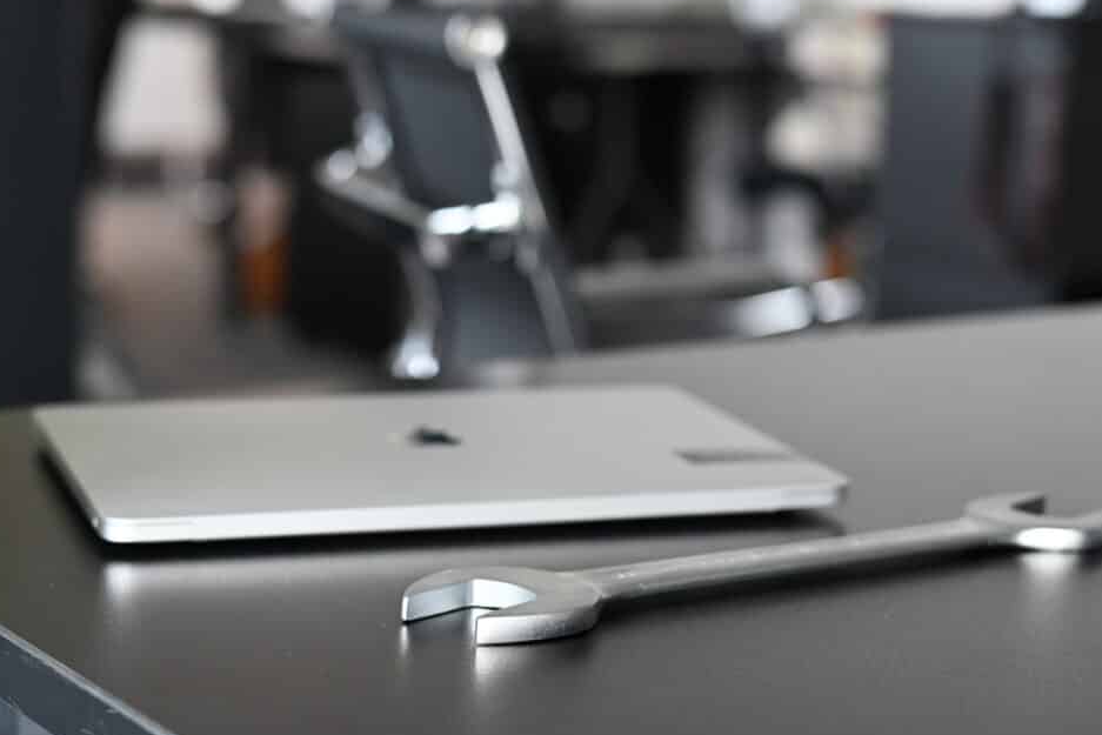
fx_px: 2510
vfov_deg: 16.7
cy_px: 364
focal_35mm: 82
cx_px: 536
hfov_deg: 24.8
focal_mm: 50
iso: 400
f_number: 2.8
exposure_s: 1/200
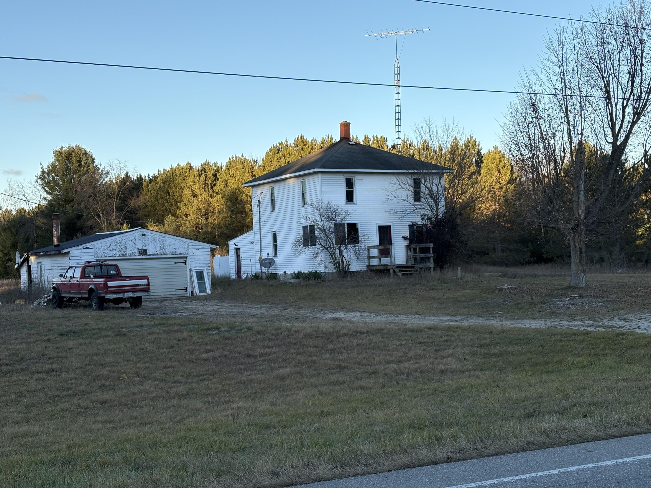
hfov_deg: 36.8
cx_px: 326
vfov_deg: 28.0
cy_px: 244
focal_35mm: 52
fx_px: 978
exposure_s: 1/884
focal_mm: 5.96
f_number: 1.6
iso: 32
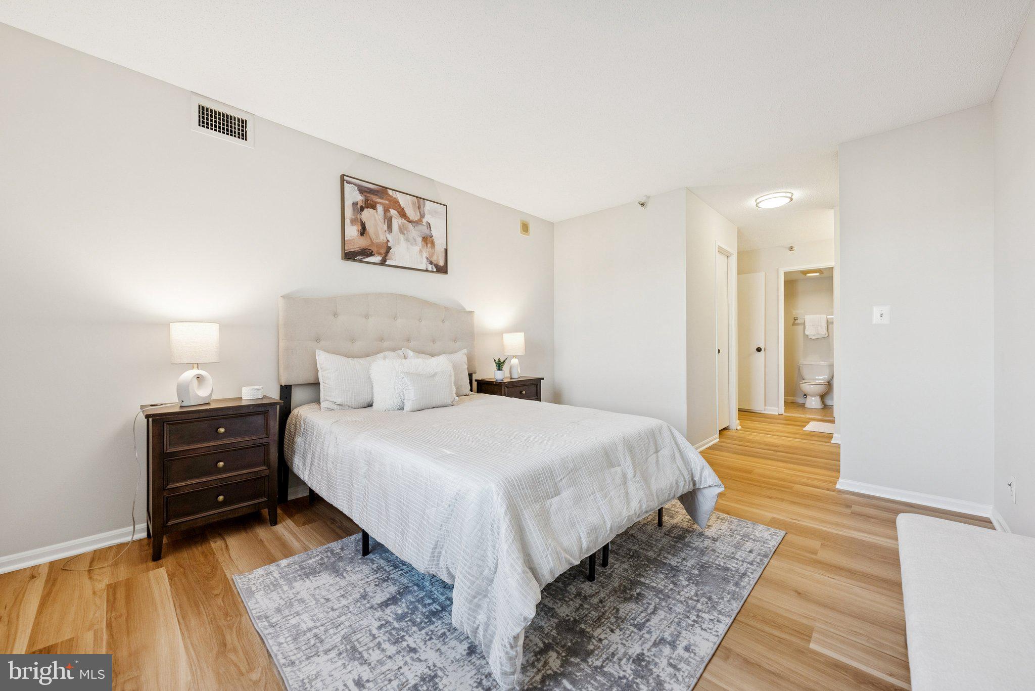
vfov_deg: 85.5
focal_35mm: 13
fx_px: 374
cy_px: 346
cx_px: 518
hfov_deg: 108.3
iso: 640
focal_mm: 13
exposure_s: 1/50
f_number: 7.1
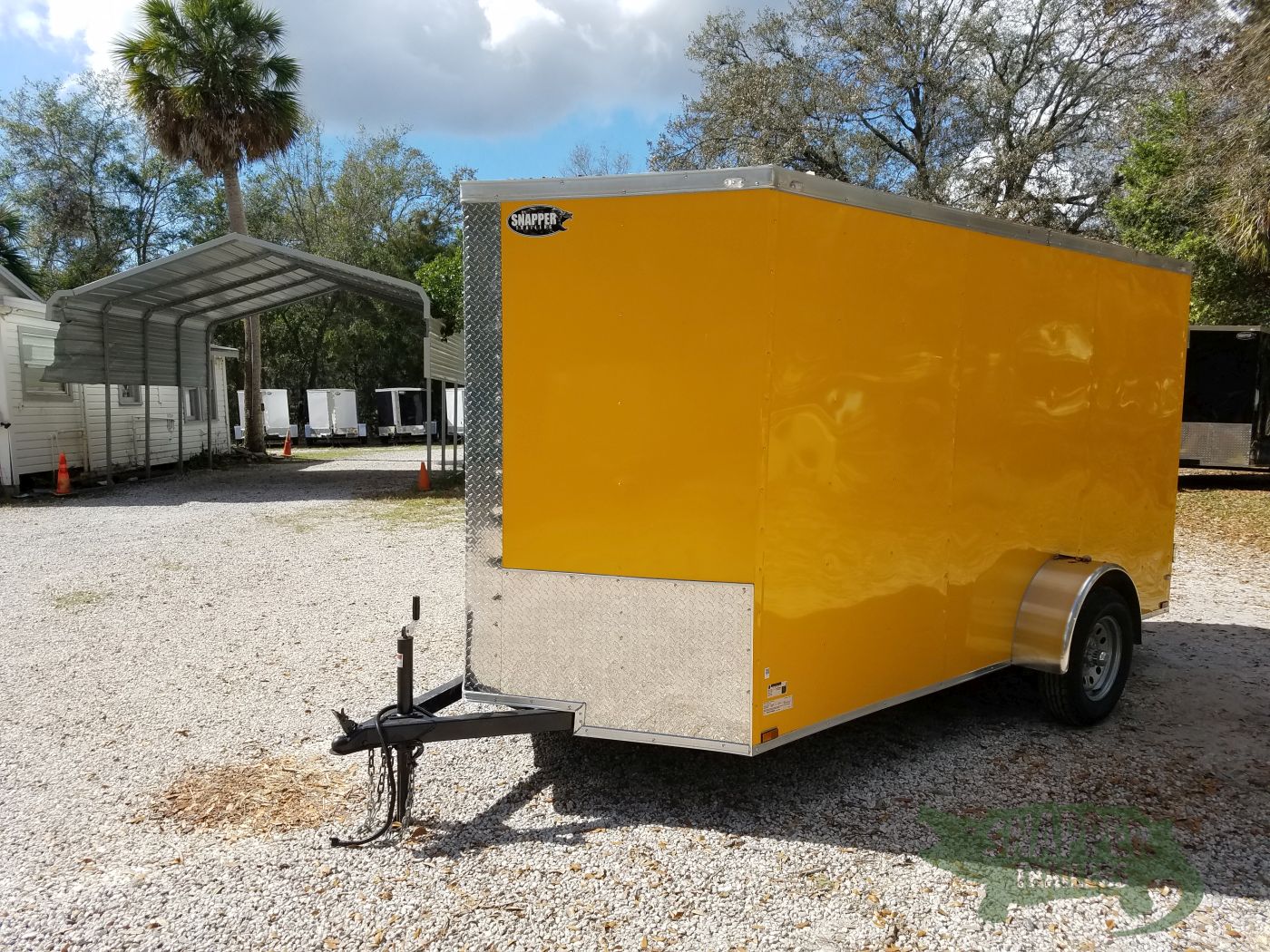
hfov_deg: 67.3
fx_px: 954
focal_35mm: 26
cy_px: 476
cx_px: 635
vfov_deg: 53.1
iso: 50
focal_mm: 4.2
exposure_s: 1/2272
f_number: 1.7
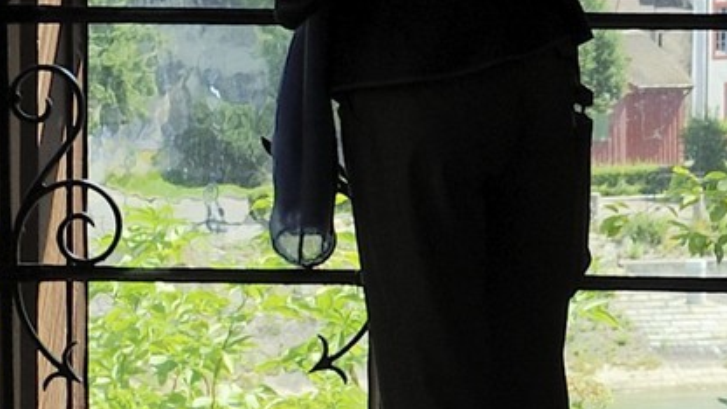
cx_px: -217
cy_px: -1060
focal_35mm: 424
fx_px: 8174
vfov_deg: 2.8
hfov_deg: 5.1
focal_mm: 70
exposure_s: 1/160
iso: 400
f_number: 11
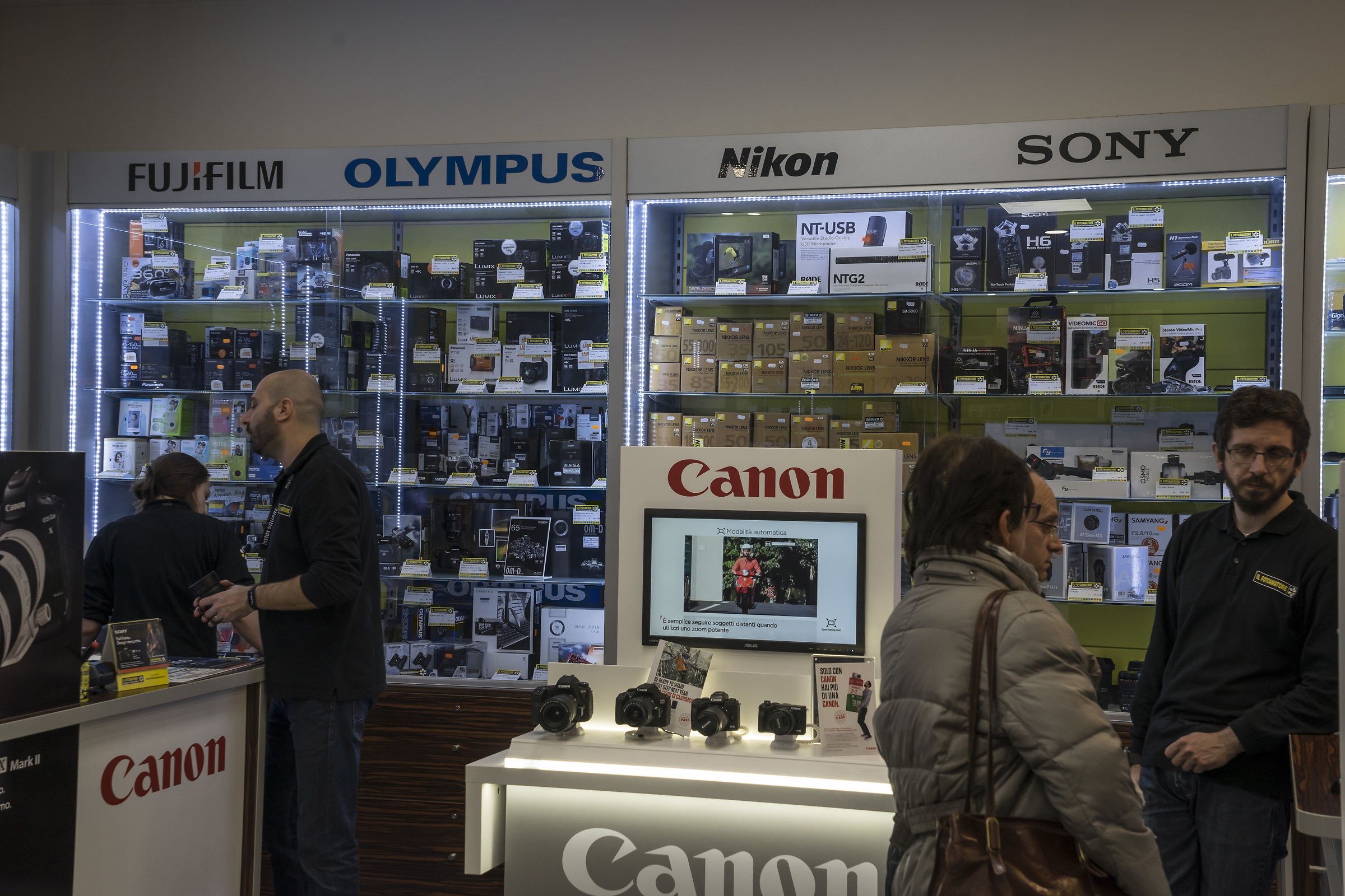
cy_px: 448
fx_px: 1868
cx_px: 672
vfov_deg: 27.0
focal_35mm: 50
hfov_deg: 39.6
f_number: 8
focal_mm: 50
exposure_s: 1/50
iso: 500
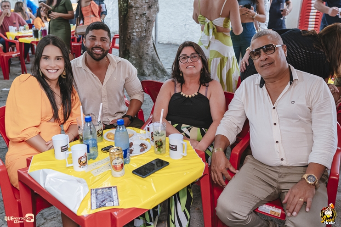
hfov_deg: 53.1
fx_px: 341
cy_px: 114
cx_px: 170
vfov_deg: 36.9
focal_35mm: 36
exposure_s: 1/500
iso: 1600
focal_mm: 24
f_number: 2.5
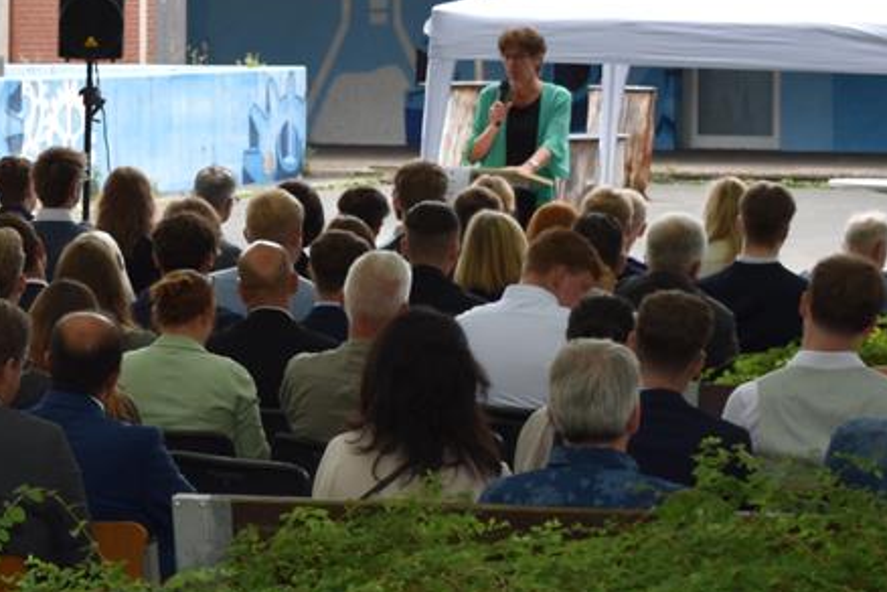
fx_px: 4804
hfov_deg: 10.2
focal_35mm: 195
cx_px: -470
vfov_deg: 7.0
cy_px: 174
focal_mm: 38
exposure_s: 1/125
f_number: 5.6
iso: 180
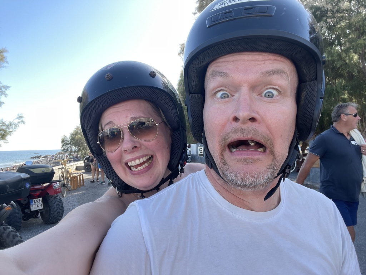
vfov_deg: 58.9
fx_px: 243
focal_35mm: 23
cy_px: 138
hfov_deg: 73.9
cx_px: 183
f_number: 2.2
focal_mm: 2.71
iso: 25
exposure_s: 1/129
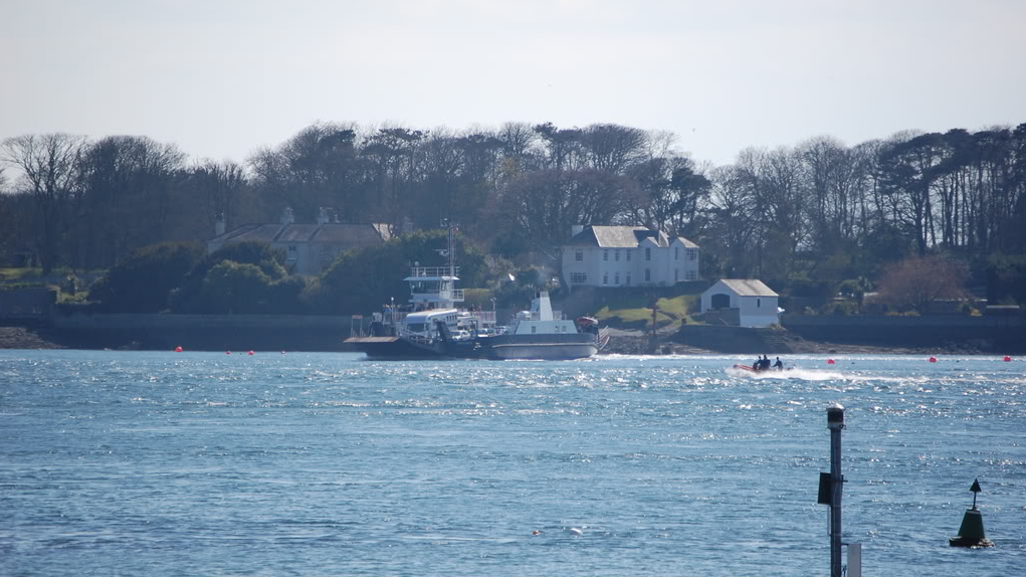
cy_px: 332
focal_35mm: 315
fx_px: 8569
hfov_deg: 6.9
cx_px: 512
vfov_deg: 3.9
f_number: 5.6
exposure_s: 1/2000
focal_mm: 200
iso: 400
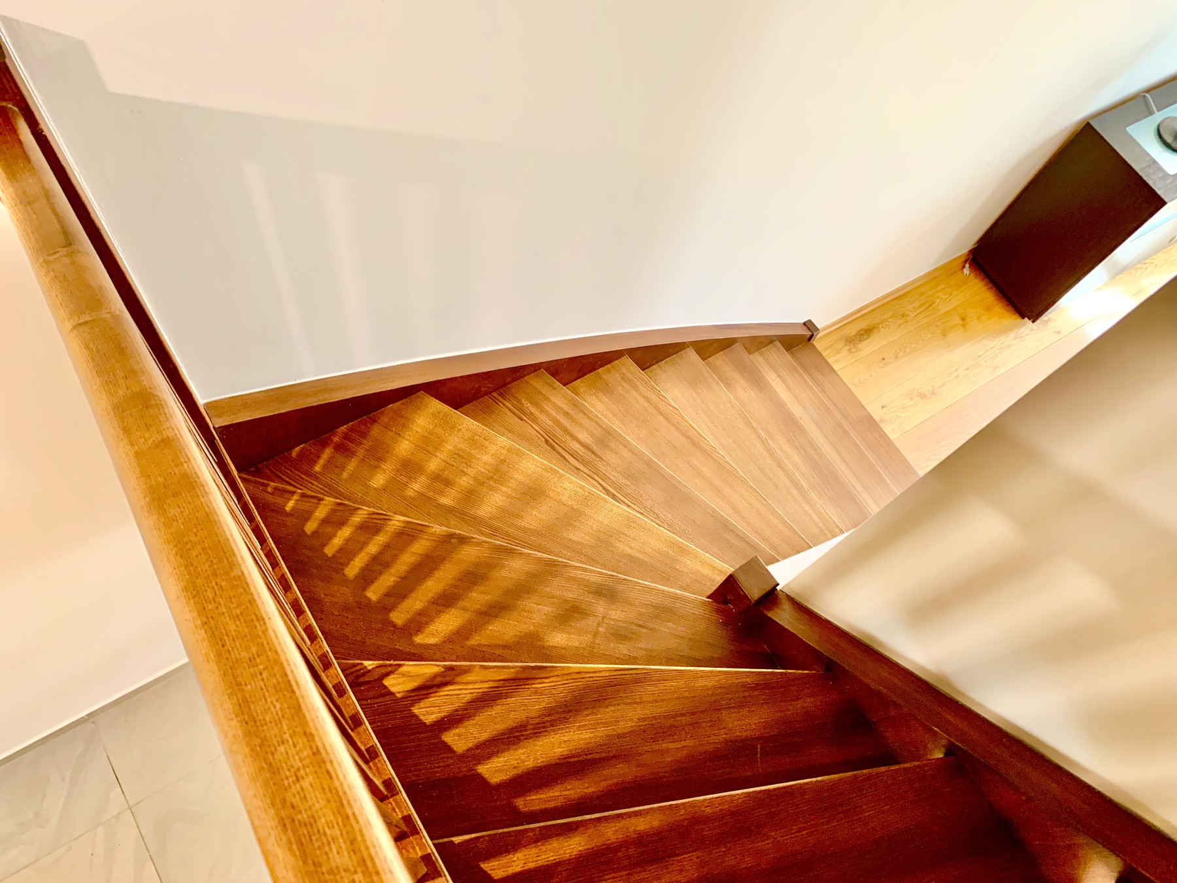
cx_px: 588
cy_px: 442
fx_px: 884
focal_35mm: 26
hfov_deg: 67.3
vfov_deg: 53.1
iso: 160
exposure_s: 1/50
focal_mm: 4.25
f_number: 1.8
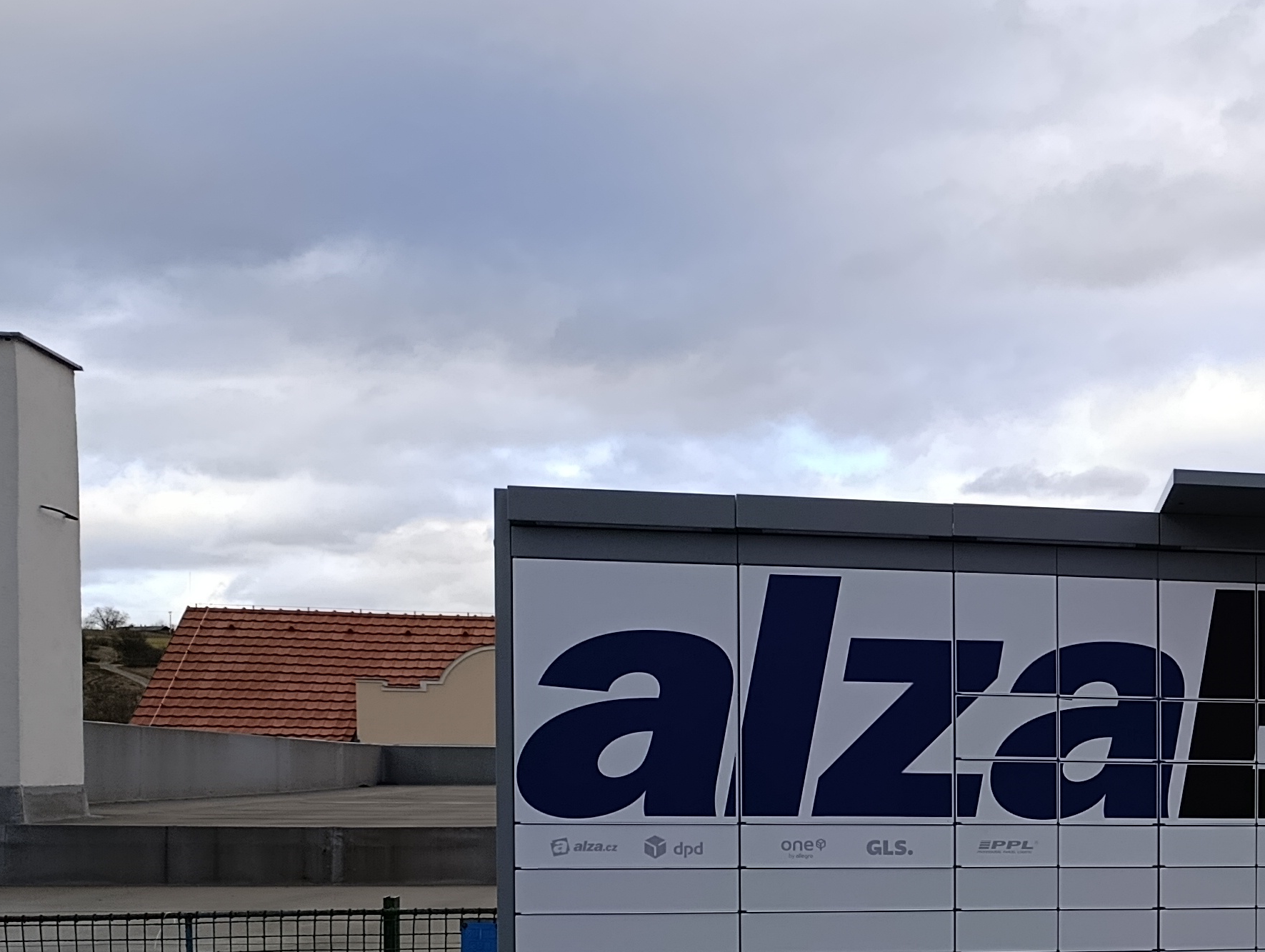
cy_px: 848
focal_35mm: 53
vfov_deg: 26.7
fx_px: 1939
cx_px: 1401
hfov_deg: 31.8
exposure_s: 1/161
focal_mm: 6.11
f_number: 1.65
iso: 50
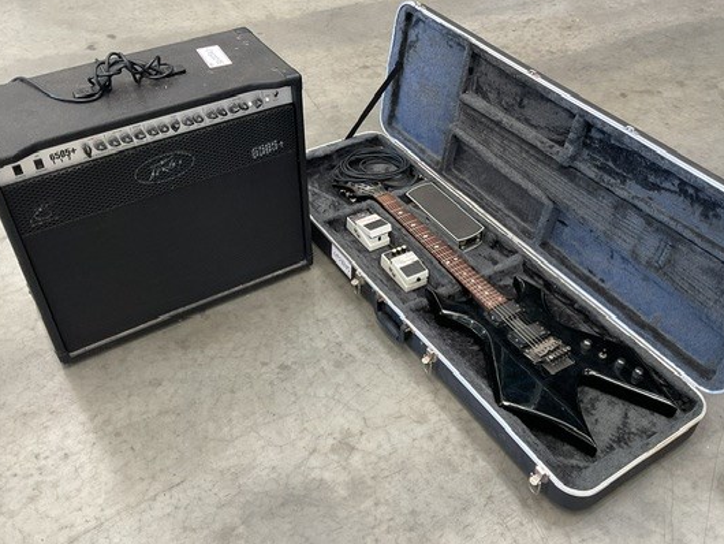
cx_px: 387
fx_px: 732
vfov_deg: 40.7
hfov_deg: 52.6
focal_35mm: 35
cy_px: 262
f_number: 1.8
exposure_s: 1/60
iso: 80
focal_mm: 3
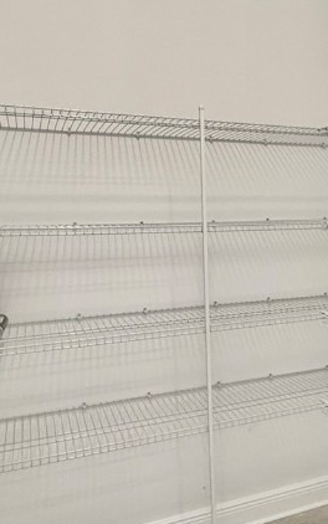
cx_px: 275
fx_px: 515
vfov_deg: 54.0
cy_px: 250
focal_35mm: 36
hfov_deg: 34.0
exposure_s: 1/120
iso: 200
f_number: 2.2
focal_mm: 2.22
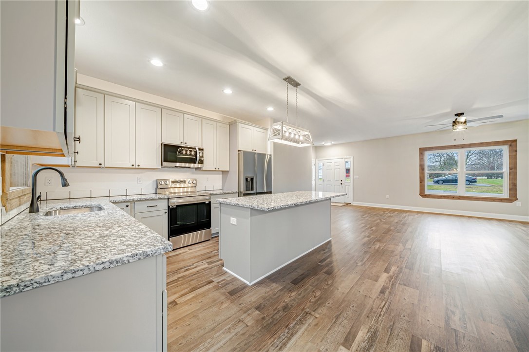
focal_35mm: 12
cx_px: 264
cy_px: 176
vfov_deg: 89.9
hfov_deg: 112.6
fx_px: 176
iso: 50
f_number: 11
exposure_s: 1/10
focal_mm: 12
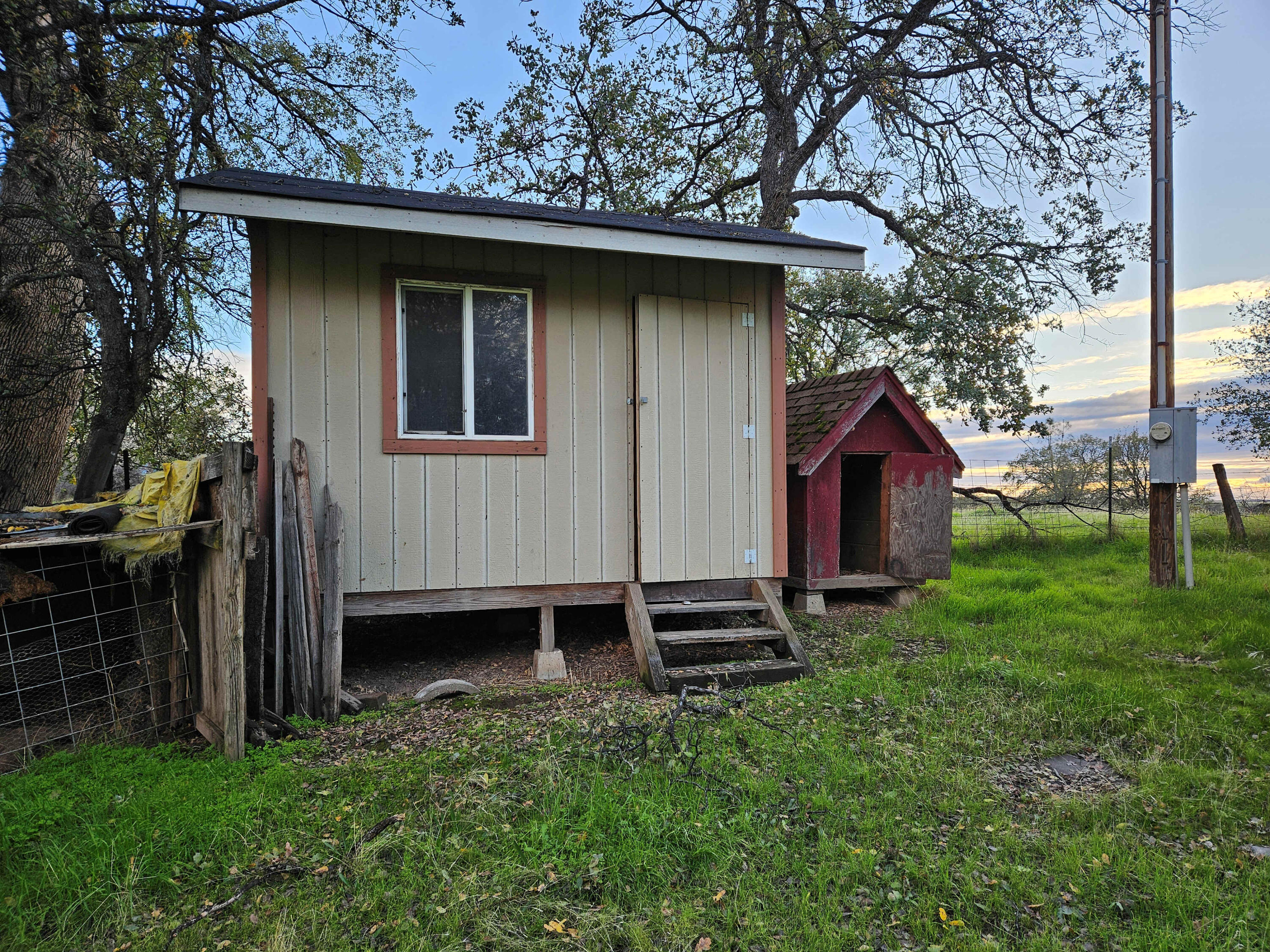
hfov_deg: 73.9
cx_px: 635
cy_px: 476
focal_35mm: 23
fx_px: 844
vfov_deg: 58.9
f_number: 1.8
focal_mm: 5.4
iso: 25
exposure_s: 1/180
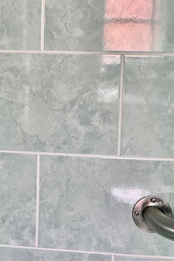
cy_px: 55
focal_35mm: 49
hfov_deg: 26.7
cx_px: 23
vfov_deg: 38.9
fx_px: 355
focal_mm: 5.7
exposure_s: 1/120
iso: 64
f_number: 1.5
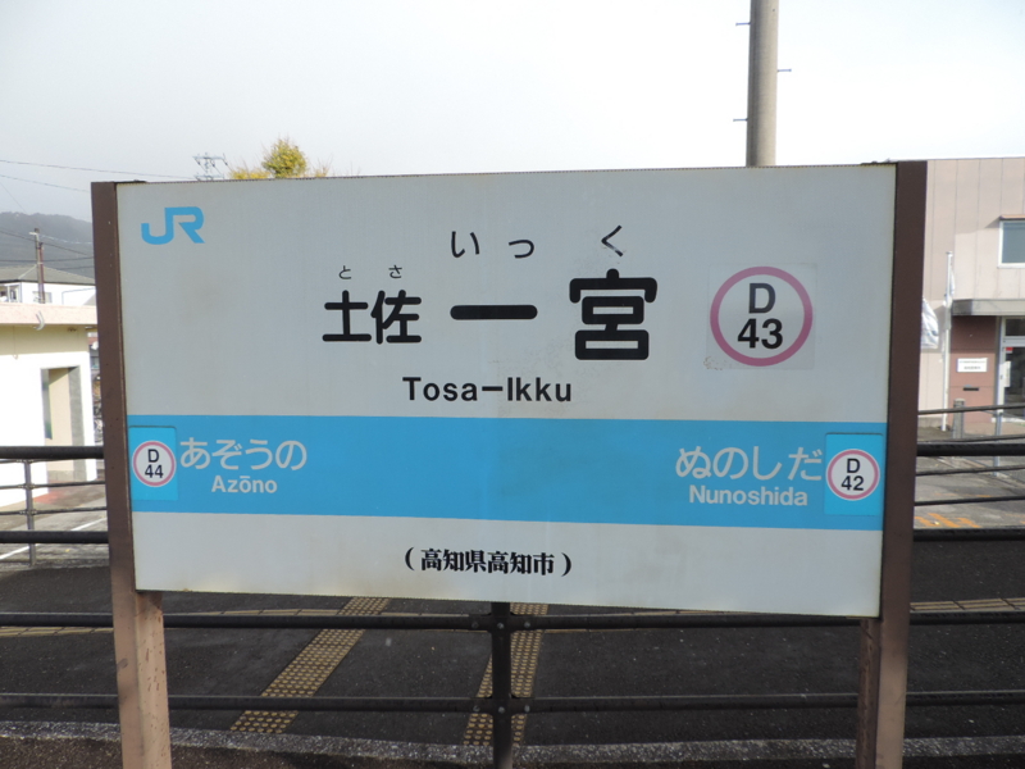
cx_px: 512
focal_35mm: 24
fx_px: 711
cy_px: 384
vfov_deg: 56.8
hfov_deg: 71.6
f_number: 3
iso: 80
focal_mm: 4.3
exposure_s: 1/640
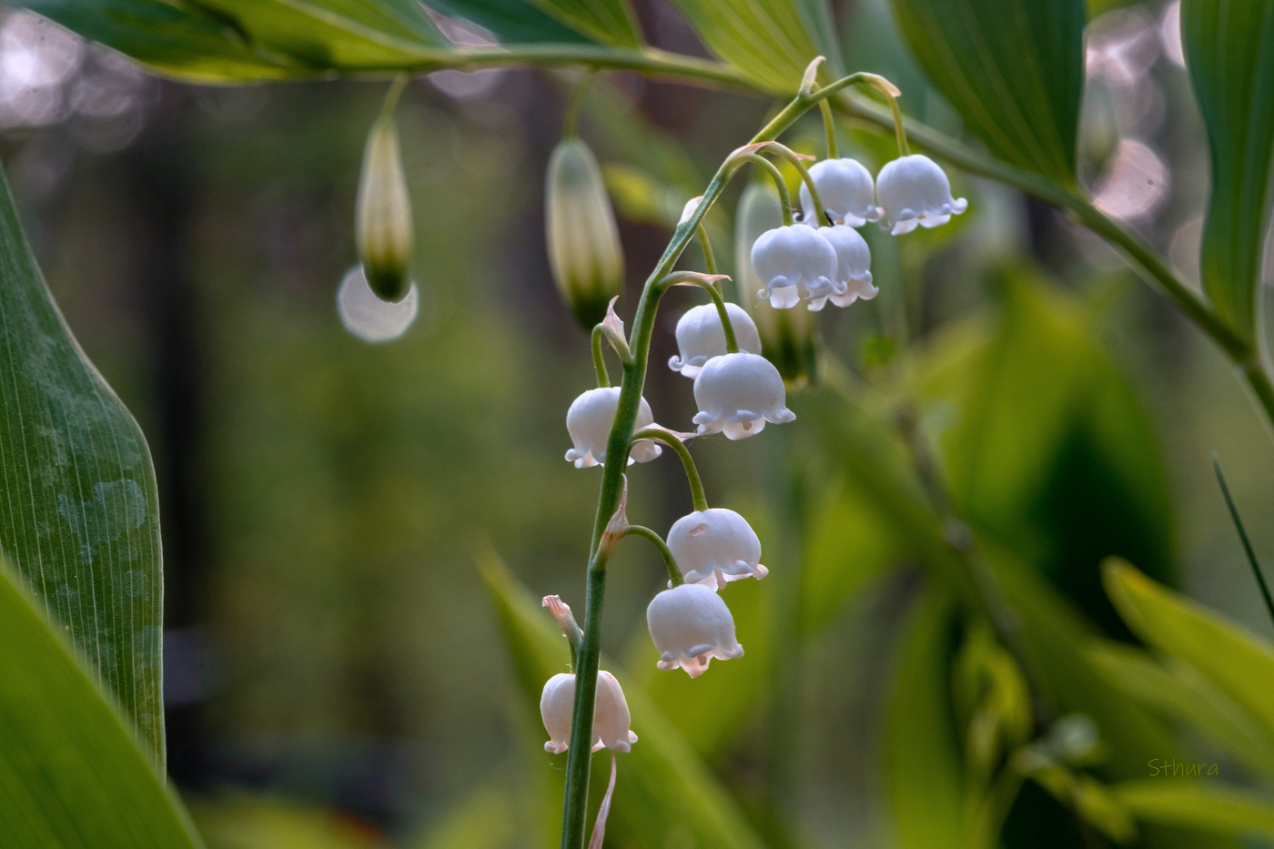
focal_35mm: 90
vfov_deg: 15.2
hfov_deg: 22.6
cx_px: 637
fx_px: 3184
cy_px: 424
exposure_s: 1/30
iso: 400
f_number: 10
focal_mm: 60
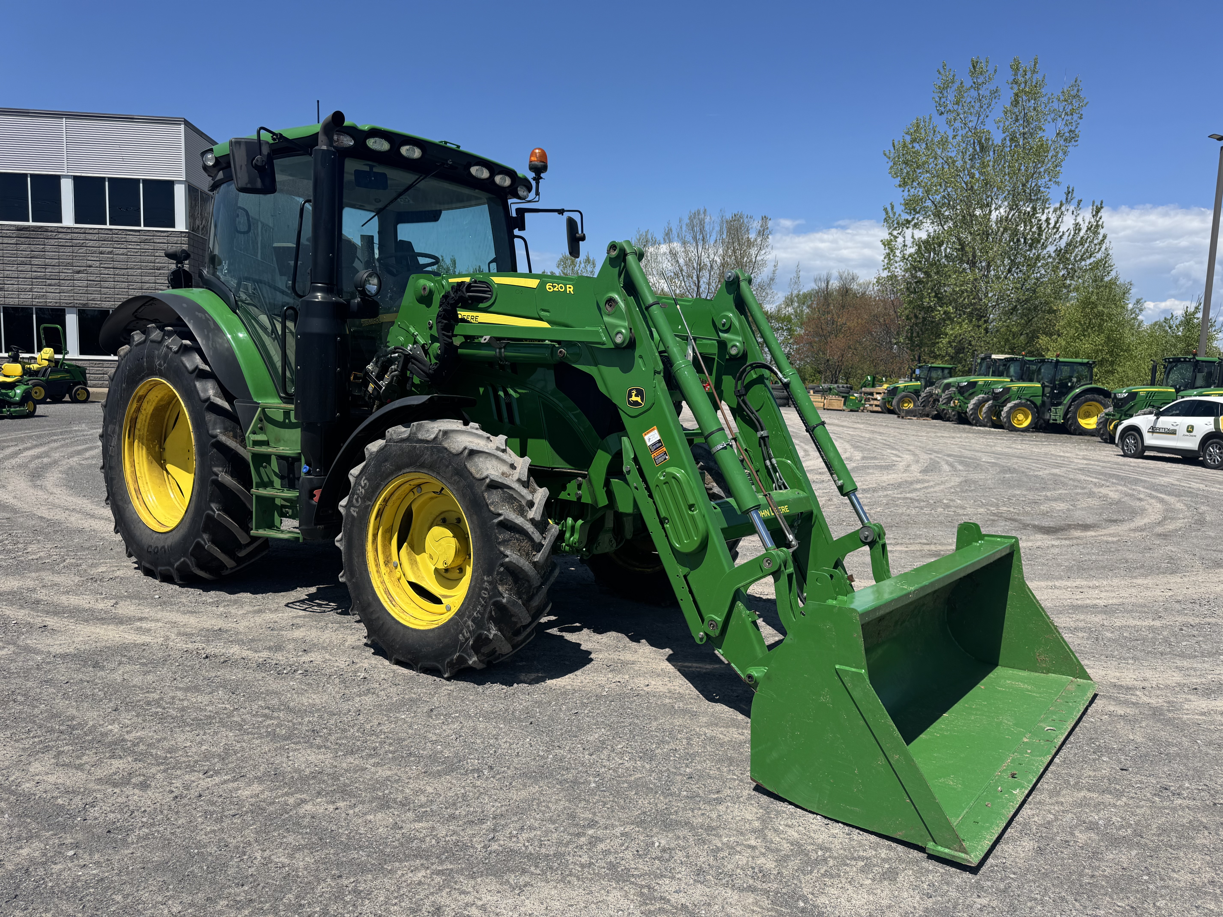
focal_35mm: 24
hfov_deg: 71.6
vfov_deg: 56.8
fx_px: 848
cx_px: 612
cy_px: 458
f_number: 1.78
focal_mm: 6.76
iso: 80
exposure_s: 1/4608
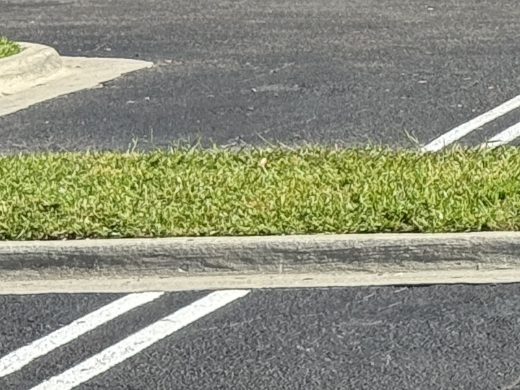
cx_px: 1223
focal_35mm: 242
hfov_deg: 7.6
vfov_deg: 6.1
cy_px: -198
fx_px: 3635
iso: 100
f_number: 1.78
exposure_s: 1/3226
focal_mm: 6.76
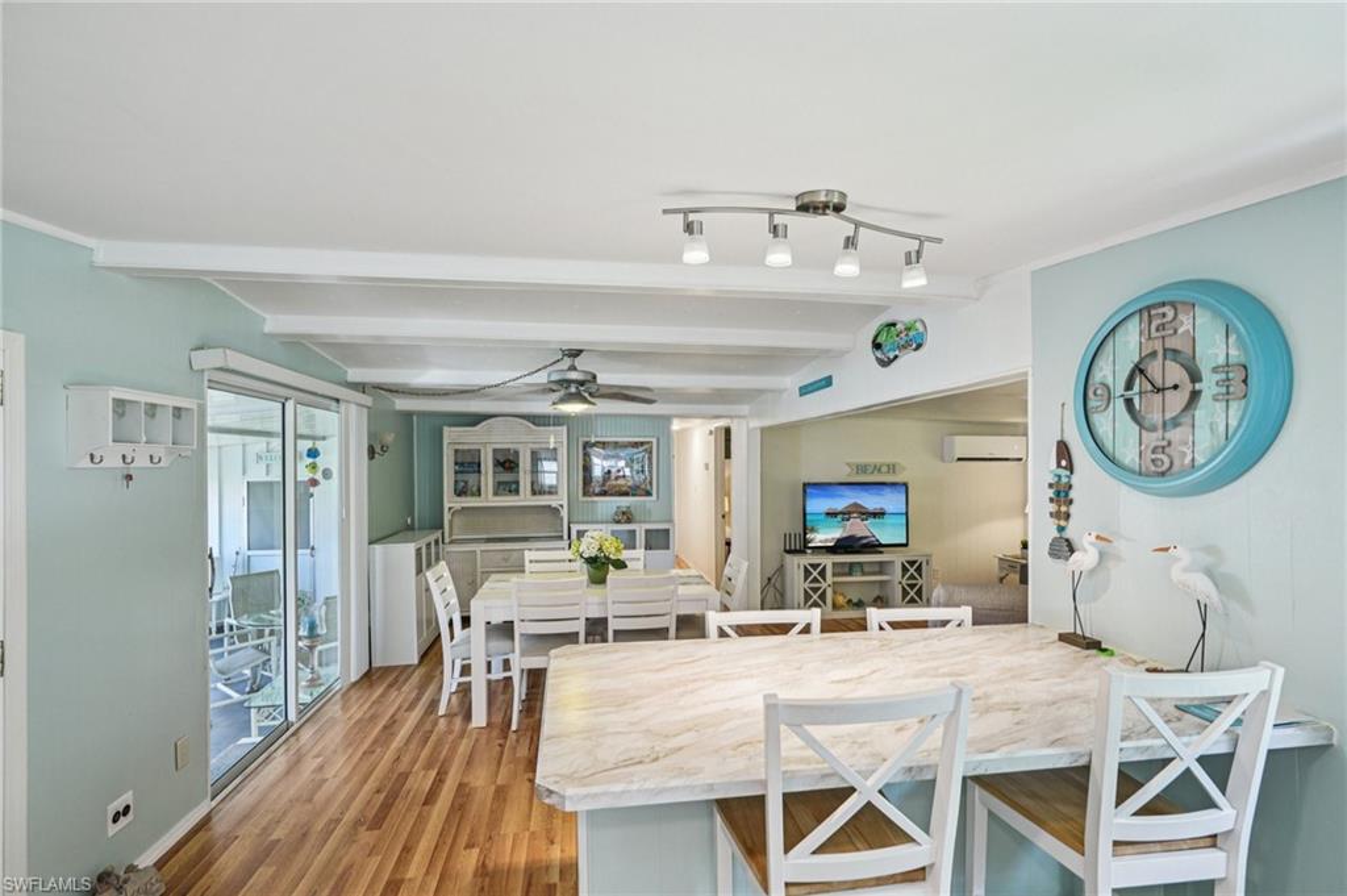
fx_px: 598
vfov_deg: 73.7
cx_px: 674
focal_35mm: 16
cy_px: 448
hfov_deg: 96.8
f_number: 8
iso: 400
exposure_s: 1/20
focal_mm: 16
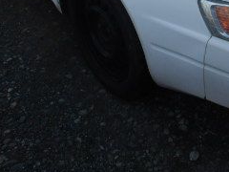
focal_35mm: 64
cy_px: -54
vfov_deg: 20.8
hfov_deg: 29.9
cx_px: 166
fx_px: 423
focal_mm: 4.3
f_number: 2.8
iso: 125
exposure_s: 1/500
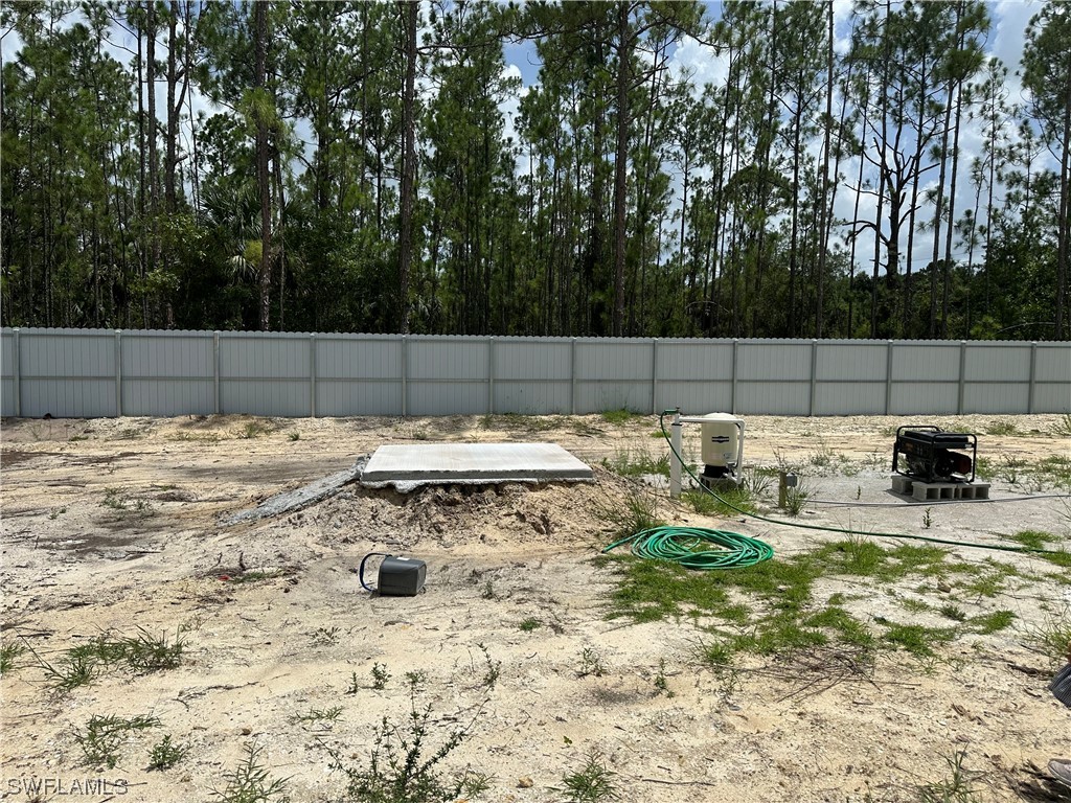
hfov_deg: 71.6
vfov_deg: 56.8
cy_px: 402
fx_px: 743
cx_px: 536
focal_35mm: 24
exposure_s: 1/8929
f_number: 1.78
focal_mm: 6.86
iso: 80
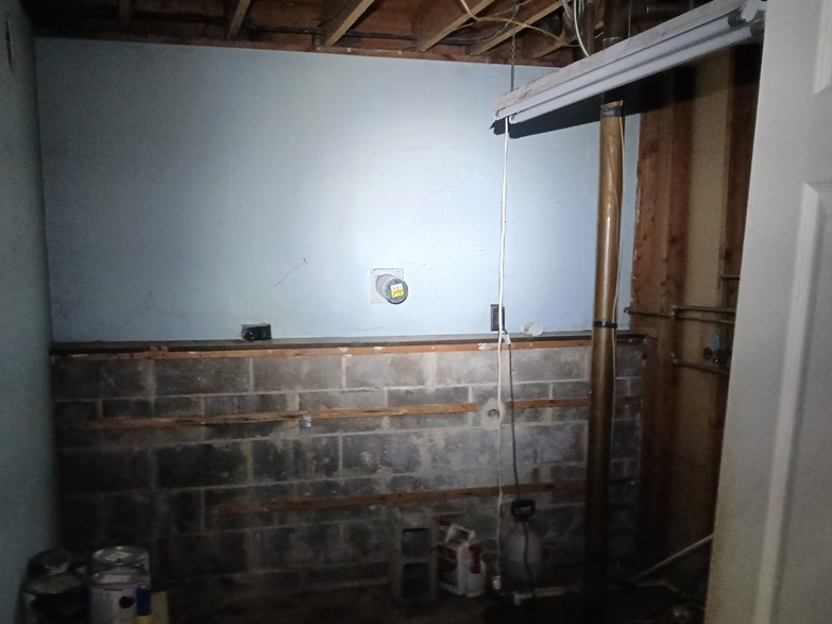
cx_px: 363
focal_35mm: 34
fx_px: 817
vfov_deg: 41.5
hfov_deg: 53.8
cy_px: 383
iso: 500
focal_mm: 3.98
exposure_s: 1/20
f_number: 1.8
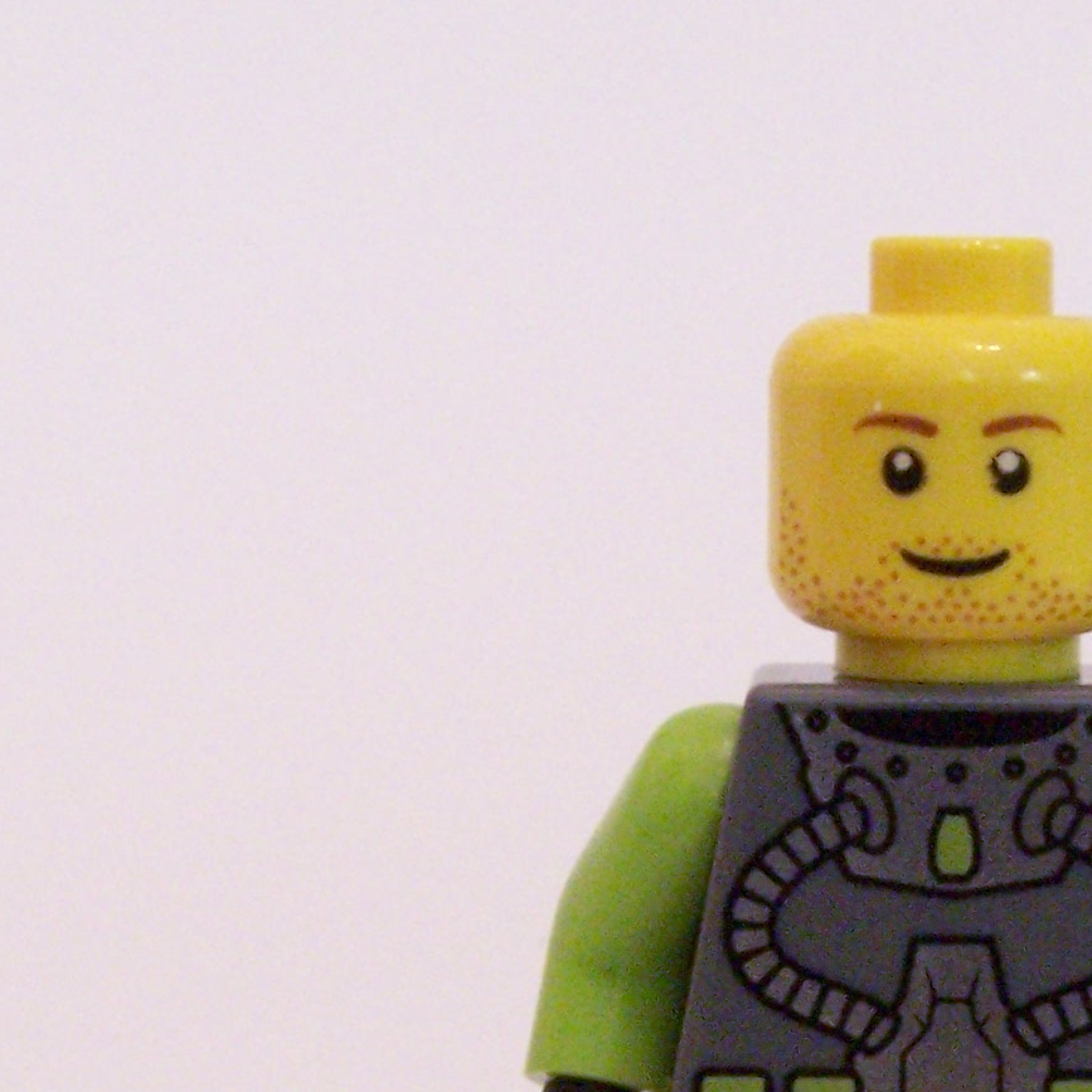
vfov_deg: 10.4
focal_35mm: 168
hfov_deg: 10.3
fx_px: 5996
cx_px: 1001
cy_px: 936
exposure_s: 1/4
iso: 400
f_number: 8
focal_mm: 10.7
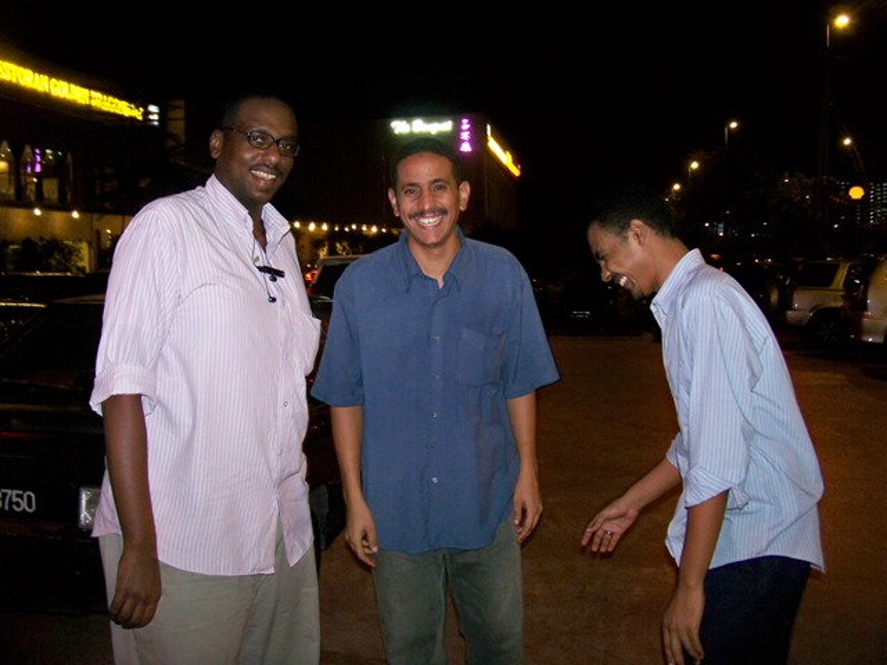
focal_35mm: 33
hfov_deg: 55.4
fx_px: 846
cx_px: 444
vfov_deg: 42.9
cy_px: 332
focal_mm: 5.85
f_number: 2.8
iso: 200
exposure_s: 1/30
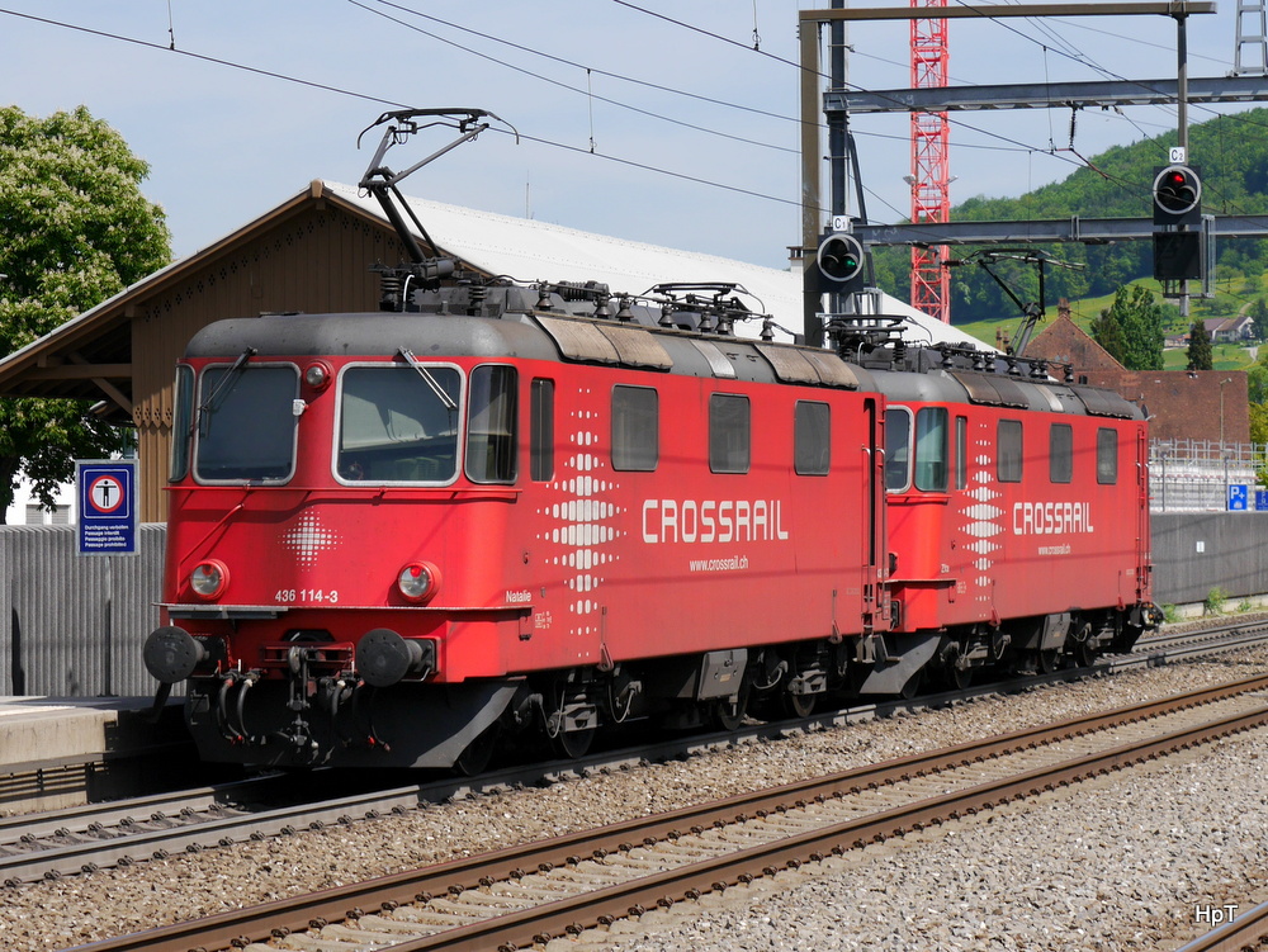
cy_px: 476
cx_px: 634
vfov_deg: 16.4
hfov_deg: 21.8
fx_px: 3298
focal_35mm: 90
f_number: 7.1
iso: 160
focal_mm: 45
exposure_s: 1/400
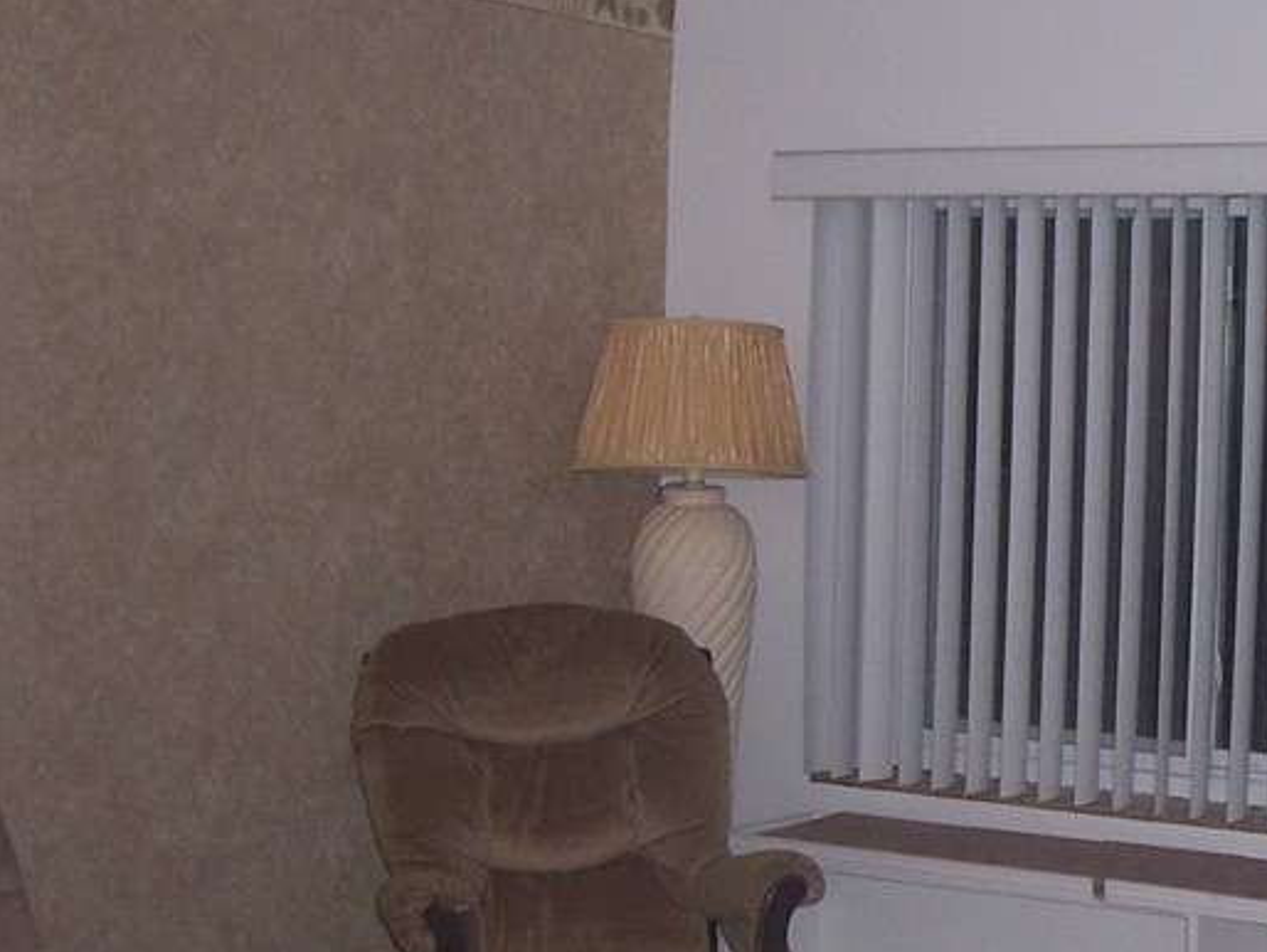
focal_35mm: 69
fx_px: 2527
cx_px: 1136
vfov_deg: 21.2
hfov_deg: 27.2
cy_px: 645
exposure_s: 1/60
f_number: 2.7
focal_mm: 5.6
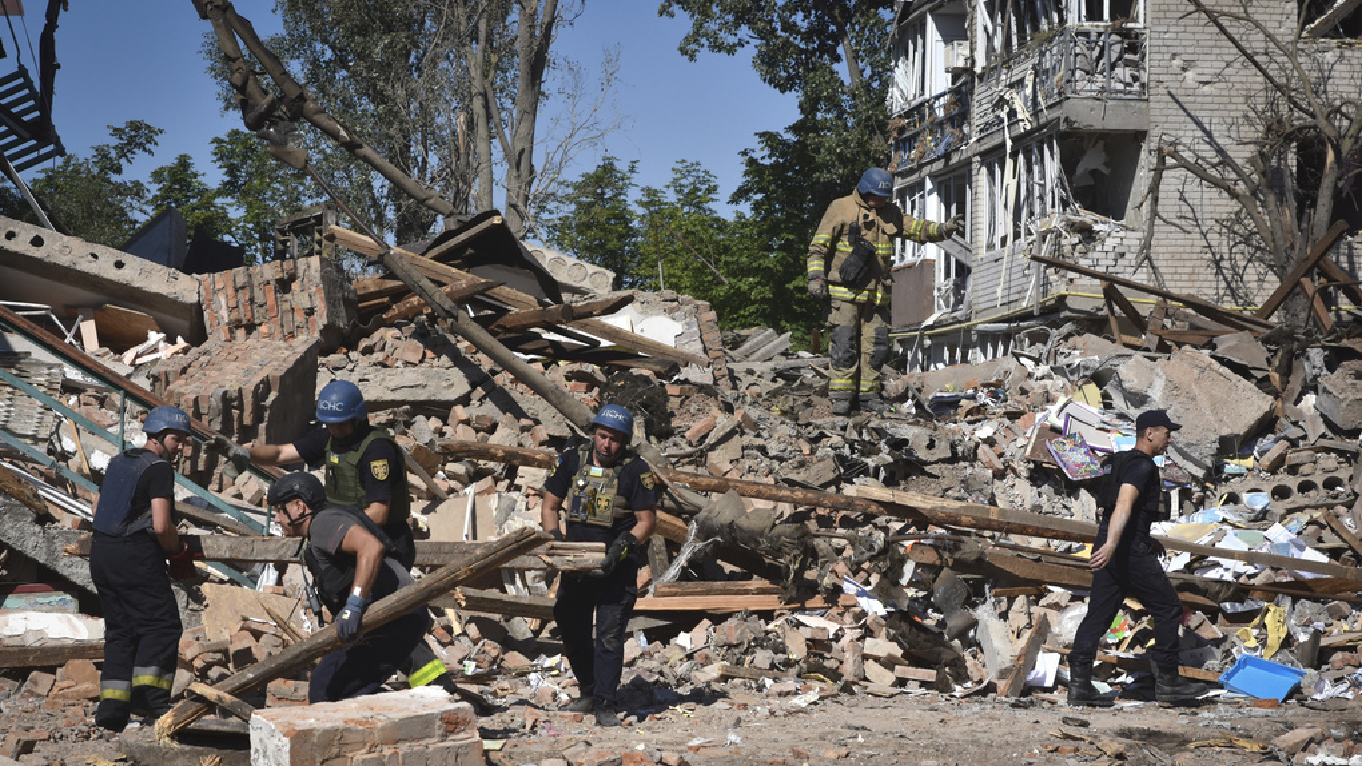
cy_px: 401
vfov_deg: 11.8
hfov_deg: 20.8
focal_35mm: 103
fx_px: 3703
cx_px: 680
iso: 320
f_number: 5.6
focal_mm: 65
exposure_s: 1/5000
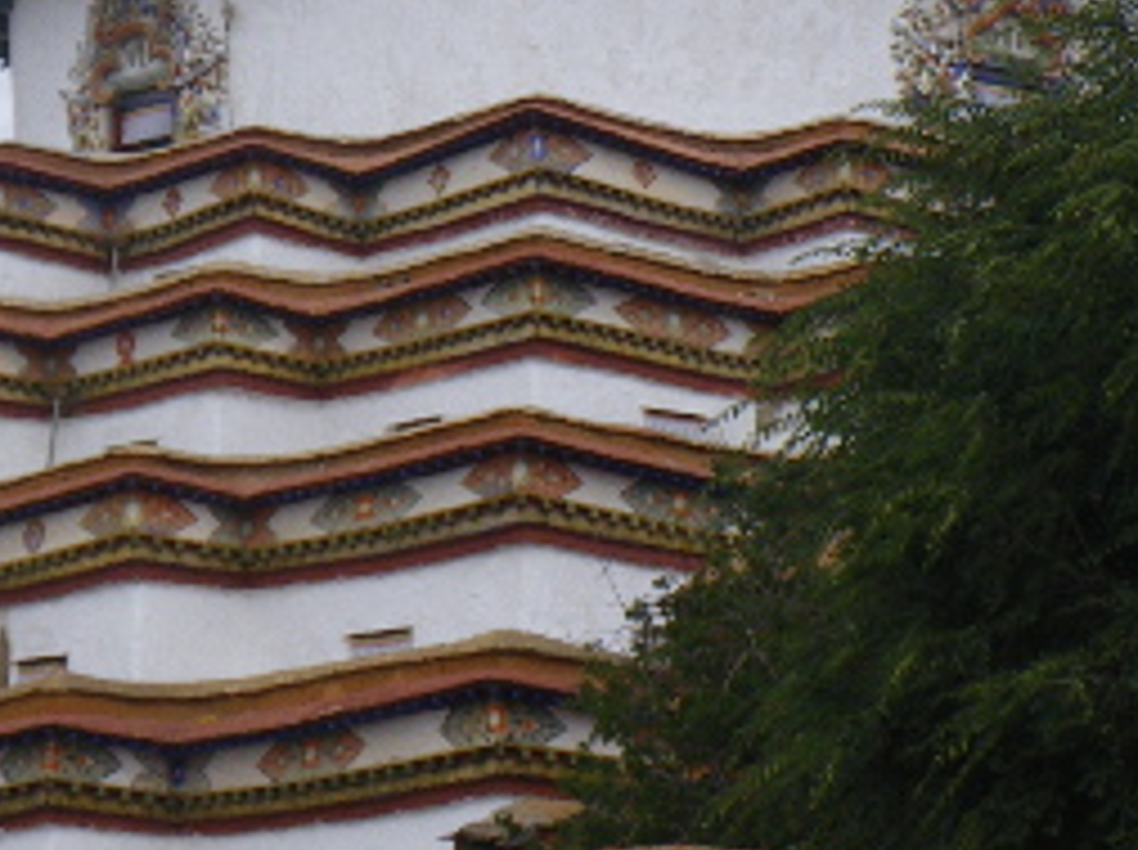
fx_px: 4366
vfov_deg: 11.0
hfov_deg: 14.8
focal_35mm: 133
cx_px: 499
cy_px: -9
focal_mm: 7.5
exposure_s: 1/320
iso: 50
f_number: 5
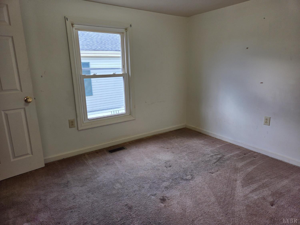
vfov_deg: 58.9
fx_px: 199
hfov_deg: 73.9
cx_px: 150
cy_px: 112
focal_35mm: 23
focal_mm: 5.4
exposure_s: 1/79.9
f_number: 1.8
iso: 32
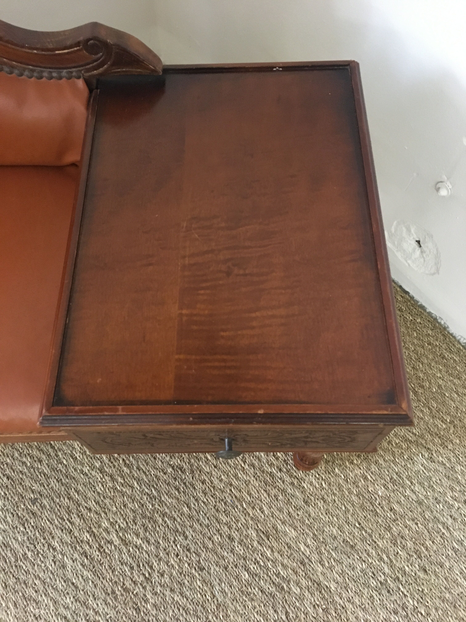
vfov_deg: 61.7
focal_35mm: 29
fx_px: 521
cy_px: 311
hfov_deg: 48.2
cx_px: 233
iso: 320
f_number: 2.2
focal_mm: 4.15
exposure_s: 1/17
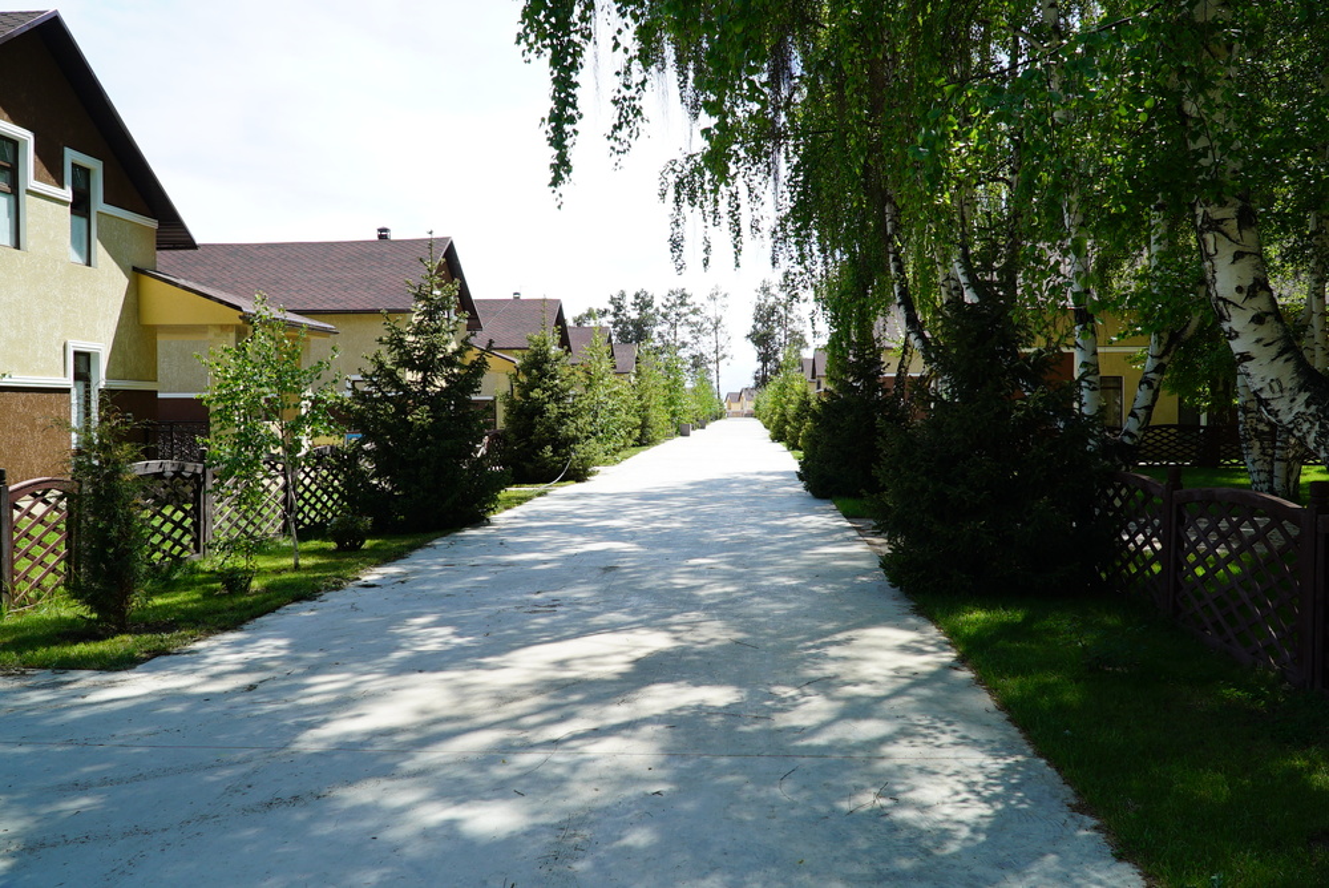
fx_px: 997
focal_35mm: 27
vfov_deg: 48.0
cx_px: 664
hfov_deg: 67.4
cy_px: 444
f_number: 10
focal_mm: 18
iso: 100
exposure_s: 1/80
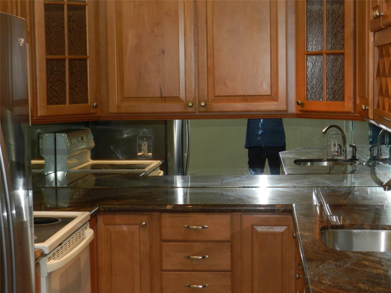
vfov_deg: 21.6
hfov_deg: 28.6
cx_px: 196
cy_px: 146
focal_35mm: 68
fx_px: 768
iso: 200
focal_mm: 12.1
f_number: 4.7
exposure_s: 1/30
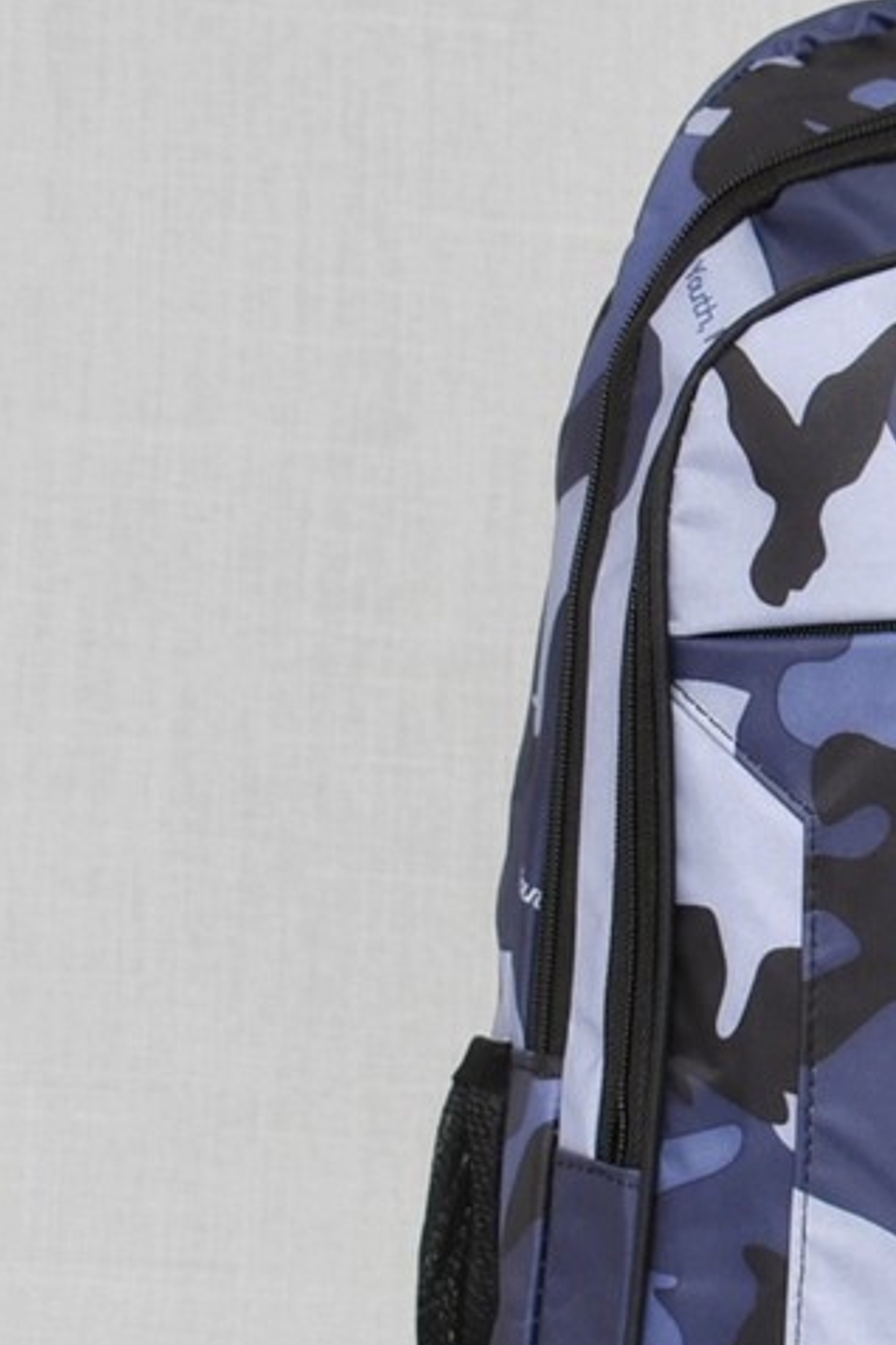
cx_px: 1169
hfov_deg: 8.4
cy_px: 880
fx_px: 6010
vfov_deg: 12.7
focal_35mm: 161
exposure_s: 1/60
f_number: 5.6
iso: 100
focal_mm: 40
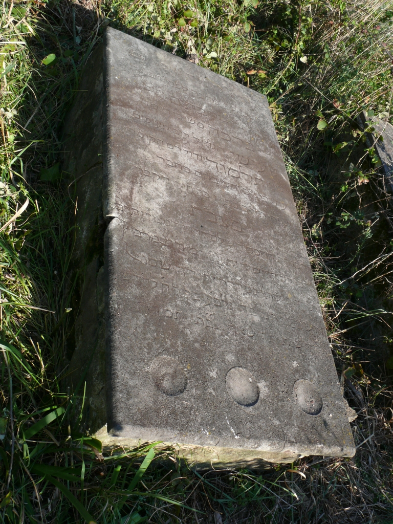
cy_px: 262
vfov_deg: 47.9
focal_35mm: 39
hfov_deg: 36.8
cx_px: 196
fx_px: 590
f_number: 5
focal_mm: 8.2
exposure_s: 1/250
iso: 100
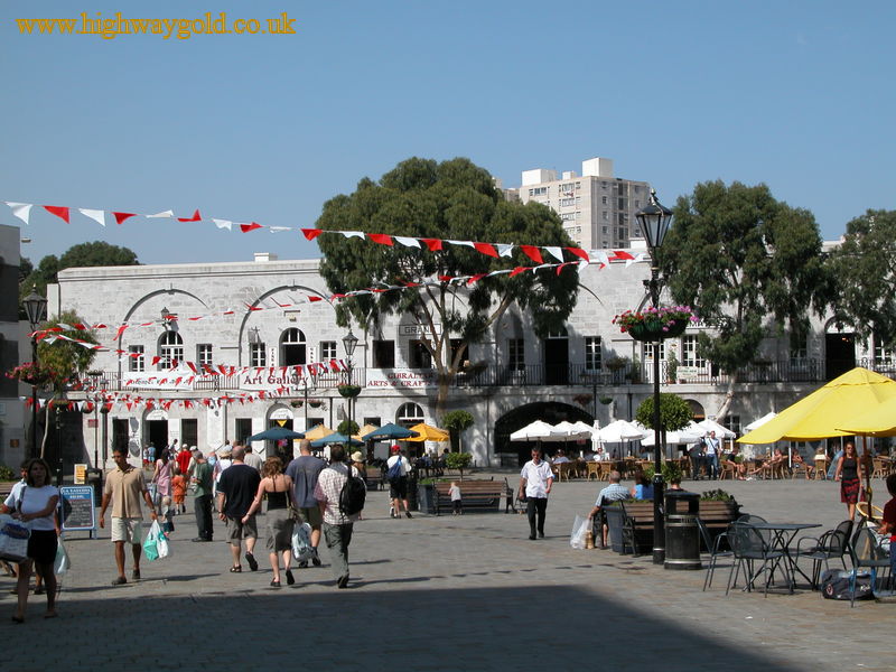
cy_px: 336
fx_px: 1708
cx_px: 448
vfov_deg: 22.3
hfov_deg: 29.4
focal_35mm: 66
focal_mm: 16.8
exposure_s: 1/386
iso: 100
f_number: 7.3
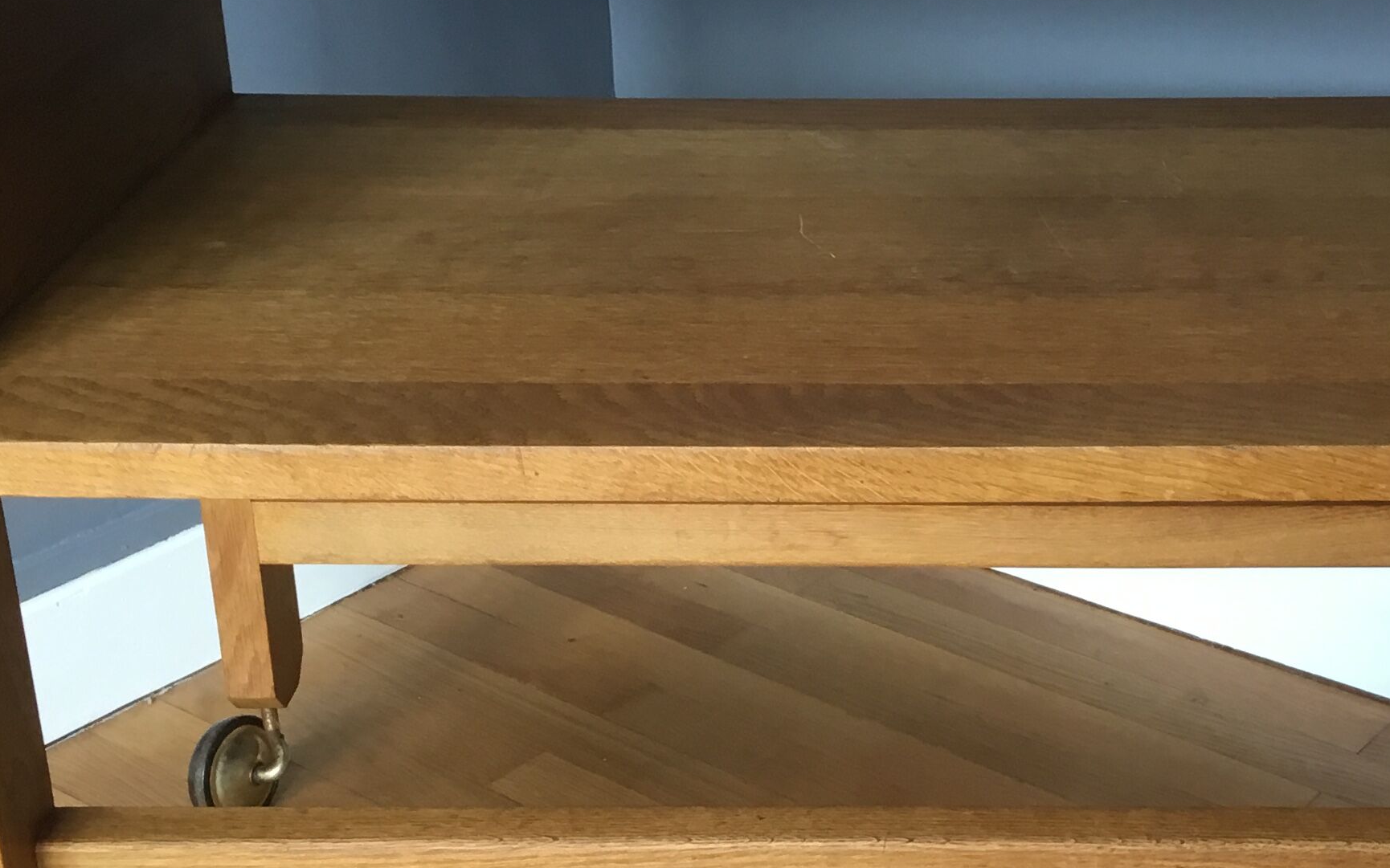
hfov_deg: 32.7
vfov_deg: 21.0
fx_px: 2349
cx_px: 911
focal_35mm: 62
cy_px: 444
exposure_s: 1/33
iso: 64
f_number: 2.4
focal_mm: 3.3
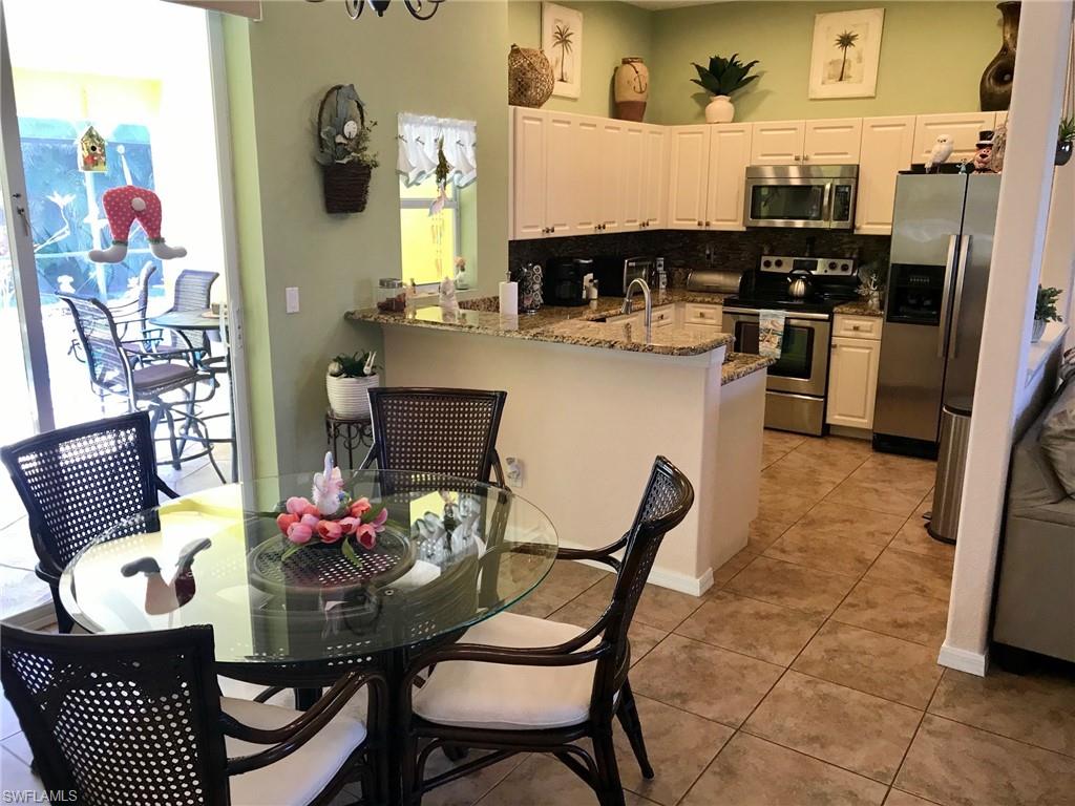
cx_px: 538
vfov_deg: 49.7
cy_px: 403
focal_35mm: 28
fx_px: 870
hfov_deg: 63.4
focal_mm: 3.99
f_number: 1.8
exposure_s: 1/30
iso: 25
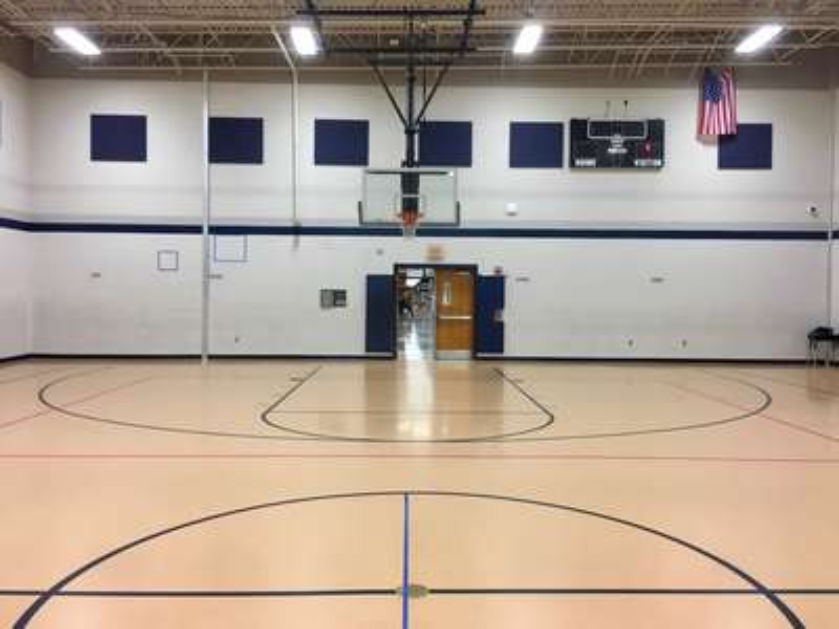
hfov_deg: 61.7
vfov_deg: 48.2
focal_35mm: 29
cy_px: 314
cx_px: 420
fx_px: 703
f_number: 2.2
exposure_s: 1/30
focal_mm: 4.15
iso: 64
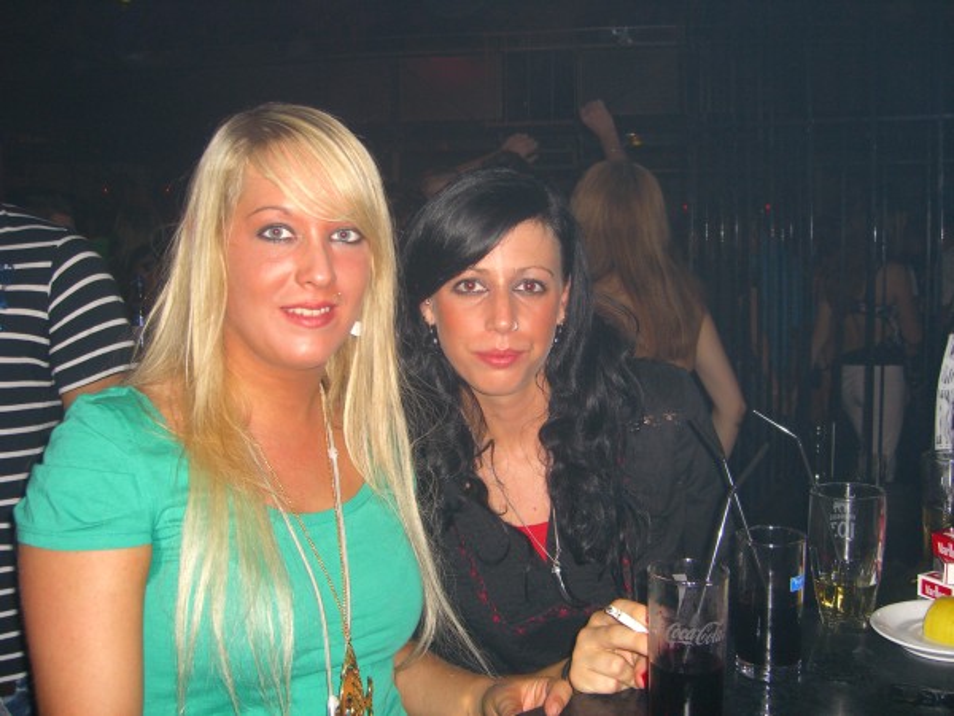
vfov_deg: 37.7
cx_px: 477
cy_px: 358
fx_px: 1047
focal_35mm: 38
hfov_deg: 49.0
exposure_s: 1/60
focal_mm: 7.9
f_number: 2.8
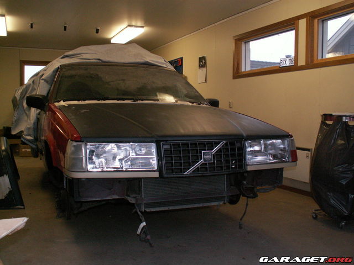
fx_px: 358
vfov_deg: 40.7
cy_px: 132
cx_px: 177
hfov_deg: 52.6
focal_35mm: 35
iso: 160
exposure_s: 1/50
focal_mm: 5.86
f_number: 2.8
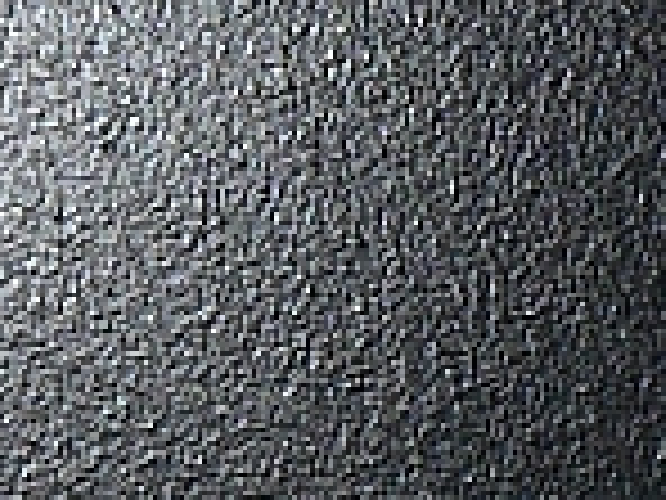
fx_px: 4791
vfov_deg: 6.0
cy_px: 9
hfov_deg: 7.9
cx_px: -9
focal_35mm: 249
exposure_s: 1/60
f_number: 2.8
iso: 100
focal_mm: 6
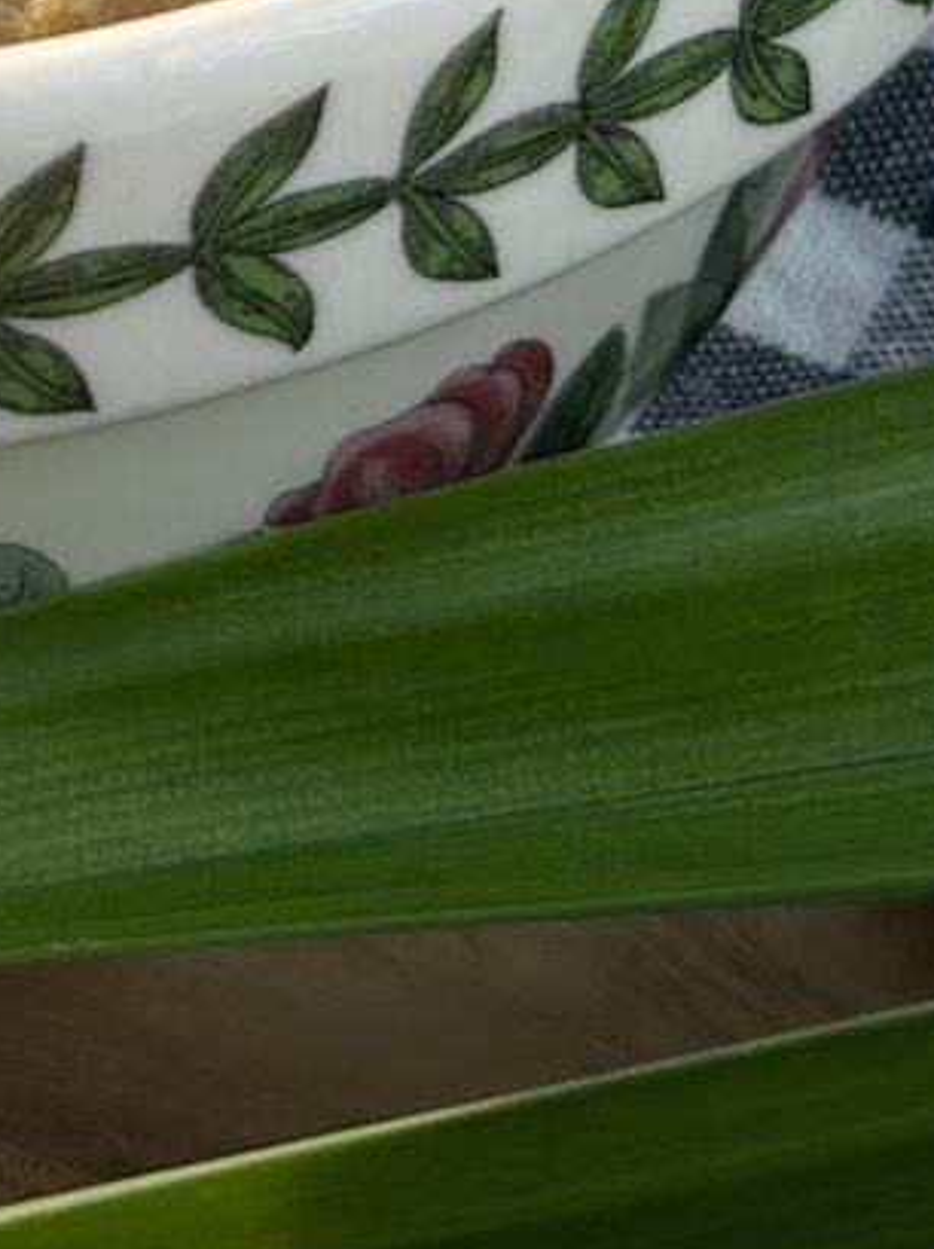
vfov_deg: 10.0
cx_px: -366
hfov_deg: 7.8
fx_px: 6774
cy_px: -1017
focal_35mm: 188
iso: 80
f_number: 1.78
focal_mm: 6.86
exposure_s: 1/100
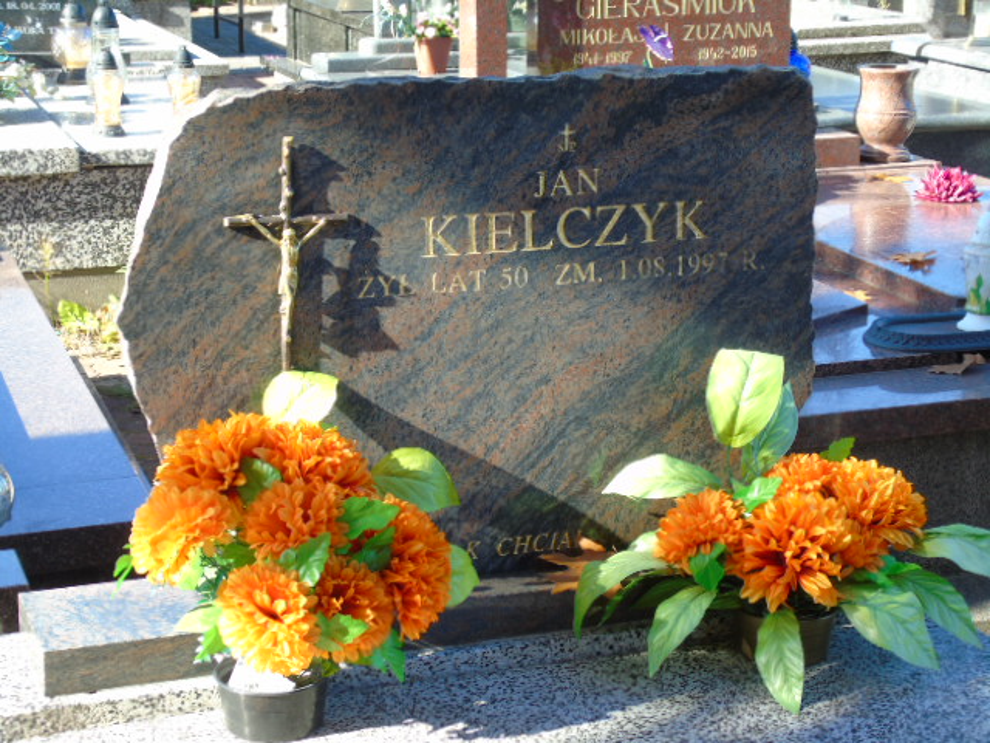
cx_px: 495
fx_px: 2031
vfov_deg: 20.7
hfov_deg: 27.4
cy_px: 372
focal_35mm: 71
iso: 80
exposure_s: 1/60
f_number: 4.7
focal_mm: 13
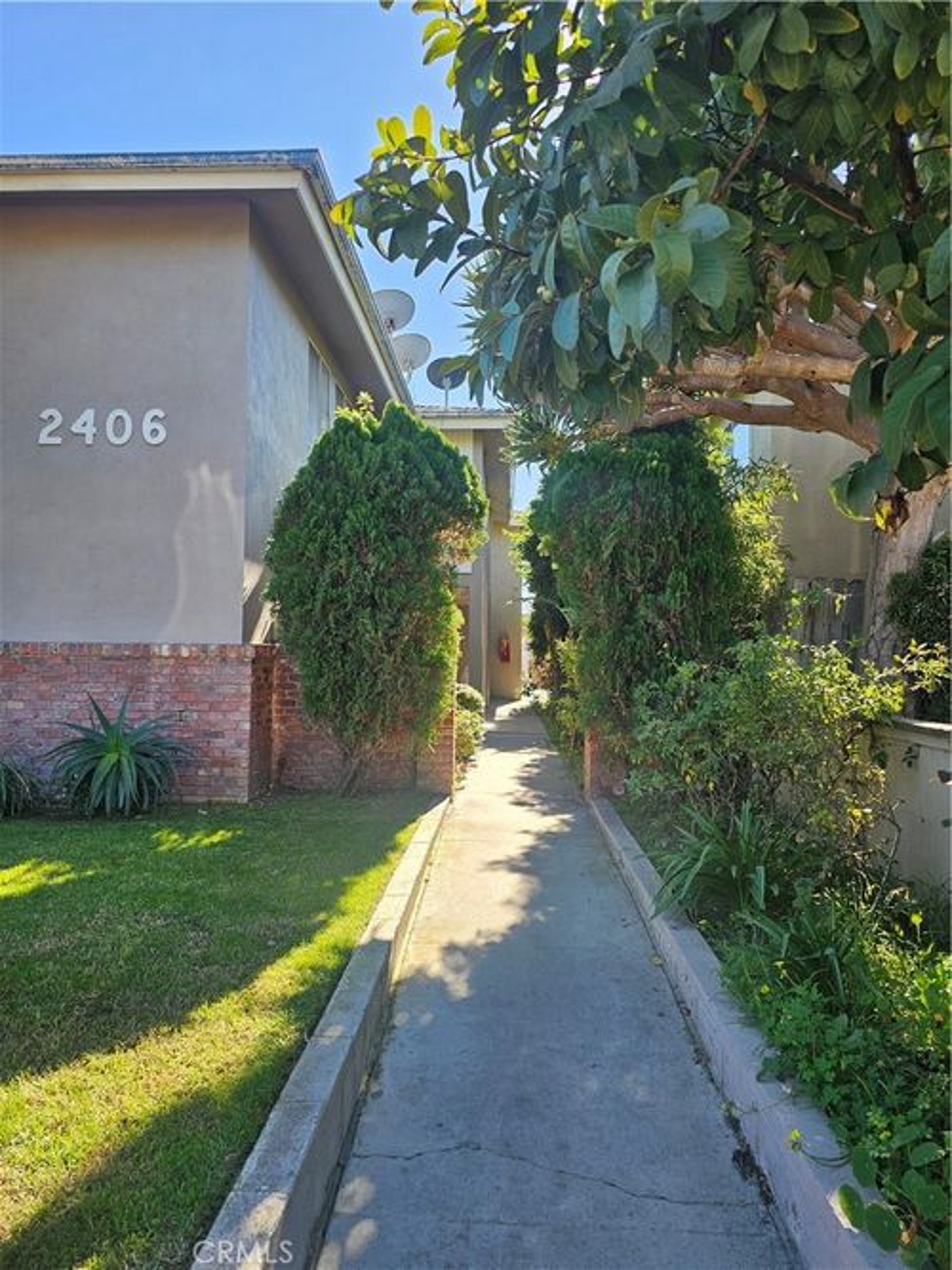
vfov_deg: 73.9
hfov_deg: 58.9
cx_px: 476
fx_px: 844
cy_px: 635
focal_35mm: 23
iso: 10
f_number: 1.7
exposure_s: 1/135
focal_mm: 6.3
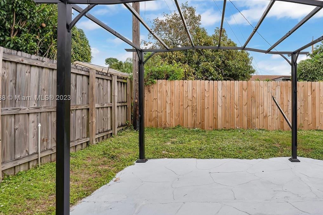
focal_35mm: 22
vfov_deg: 57.1
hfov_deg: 75.3
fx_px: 197
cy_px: 98
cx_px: 223
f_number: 5
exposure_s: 1/320
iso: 100
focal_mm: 14
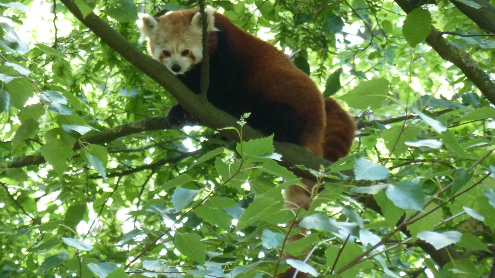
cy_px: 114
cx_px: 256
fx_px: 4319
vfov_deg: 3.7
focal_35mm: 329
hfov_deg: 6.6
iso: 400
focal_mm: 45.7
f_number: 4.8
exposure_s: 1/50
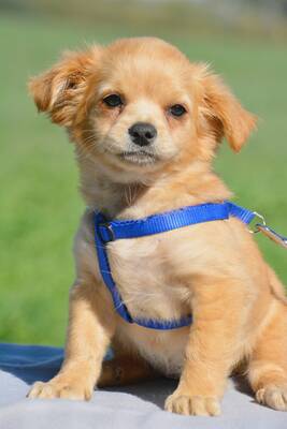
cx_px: 144
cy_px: 214
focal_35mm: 202
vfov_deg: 10.2
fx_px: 2419
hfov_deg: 6.8
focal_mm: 135
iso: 1600
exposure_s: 1/3200
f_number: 11
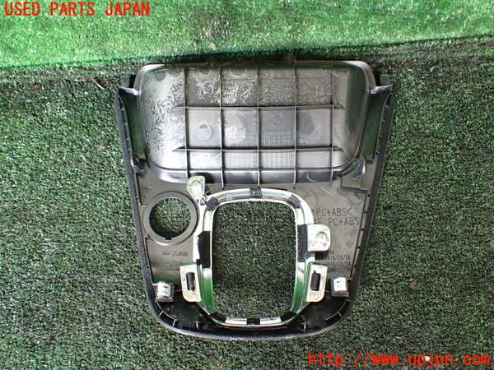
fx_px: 428
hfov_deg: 60.0
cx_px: 247
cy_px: 185
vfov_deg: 46.8
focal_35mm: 30
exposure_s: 1/125
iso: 640
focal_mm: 5.4
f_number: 2.3
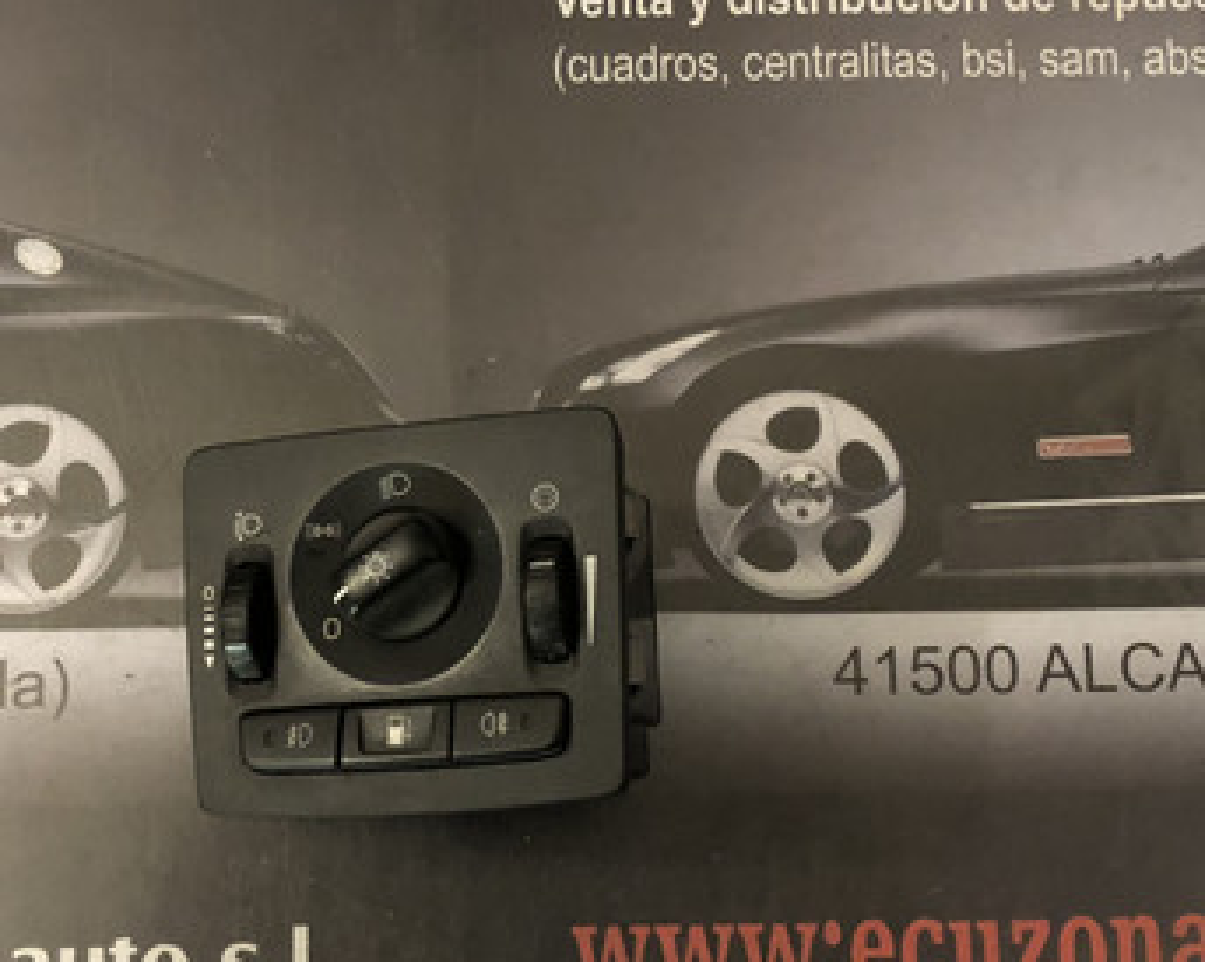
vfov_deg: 29.6
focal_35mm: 51
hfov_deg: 36.5
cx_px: 478
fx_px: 1818
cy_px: 555
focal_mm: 3.99
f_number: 1.8
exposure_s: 1/4
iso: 100
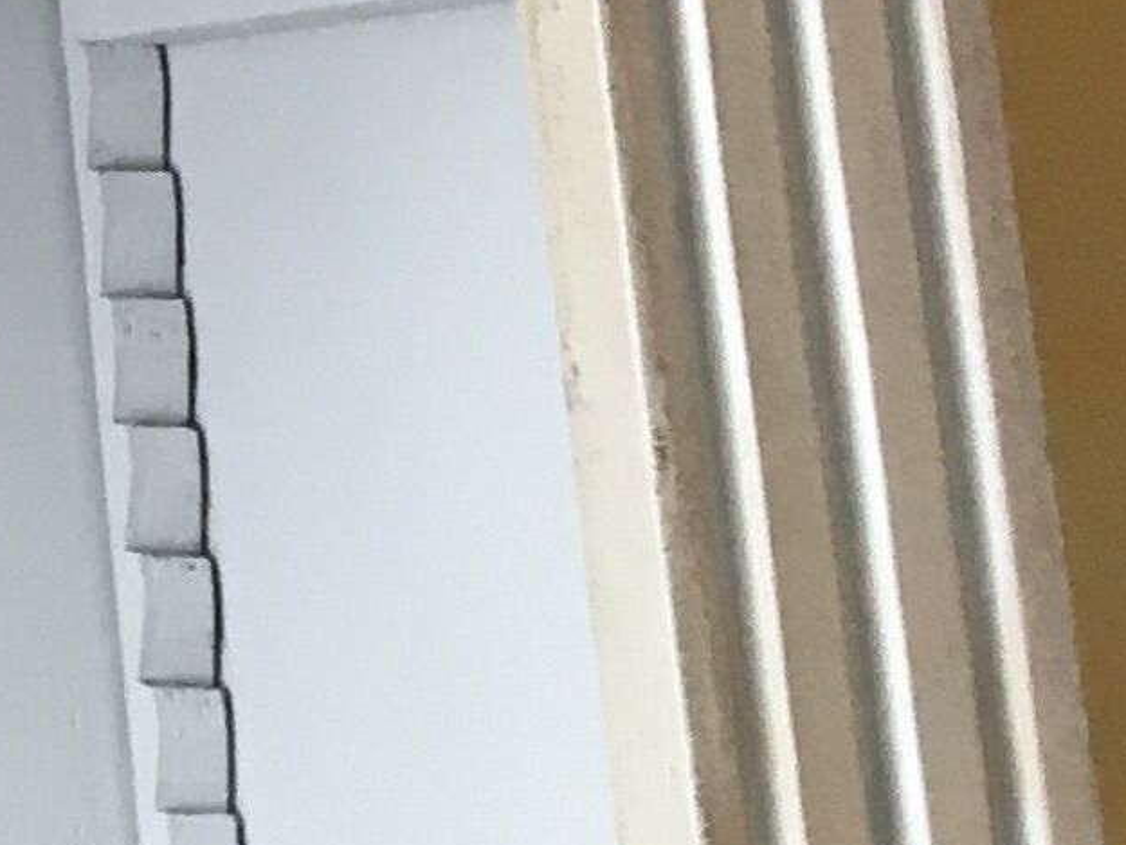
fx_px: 6084
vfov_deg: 7.2
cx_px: -2038
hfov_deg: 9.0
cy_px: -1564
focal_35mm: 187
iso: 25
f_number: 2.2
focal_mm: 4.15
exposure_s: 1/33
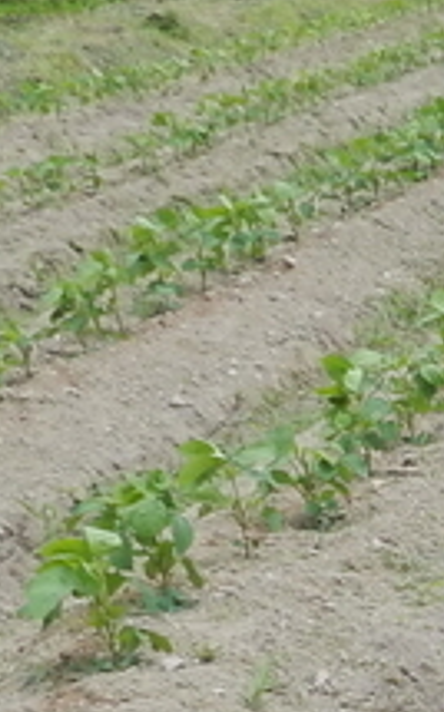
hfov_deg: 8.6
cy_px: 941
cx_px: 938
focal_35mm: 142
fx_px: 2755
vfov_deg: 14.1
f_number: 2.8
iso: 125
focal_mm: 4.3
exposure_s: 1/1250
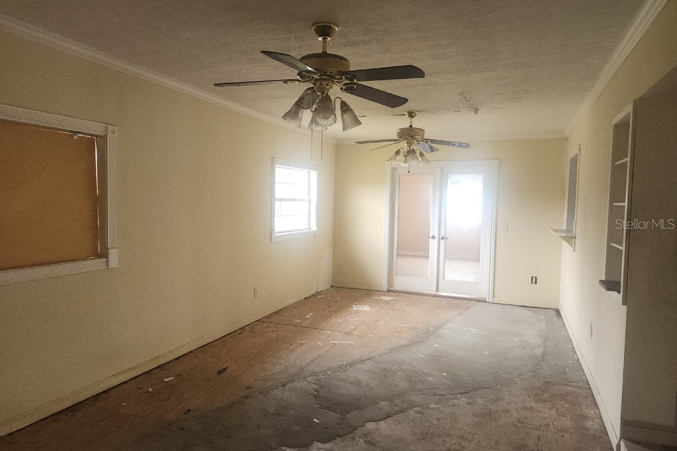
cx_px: 338
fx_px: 451
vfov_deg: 53.1
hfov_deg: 73.8
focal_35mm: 24
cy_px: 224
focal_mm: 5.4
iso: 320
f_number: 1.8
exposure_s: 1/120
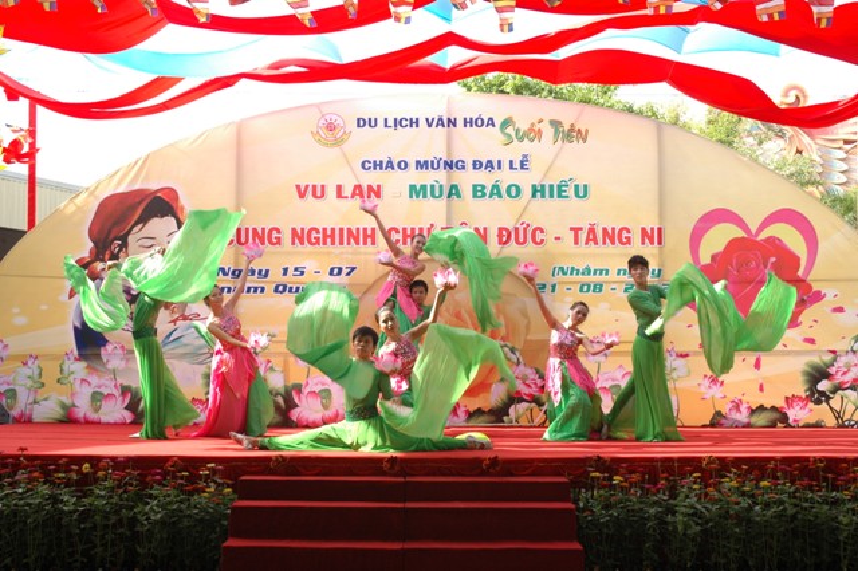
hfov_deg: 45.0
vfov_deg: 30.8
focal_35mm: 44
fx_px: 1036
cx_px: 429
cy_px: 286
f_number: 6.3
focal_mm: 29
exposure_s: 1/160
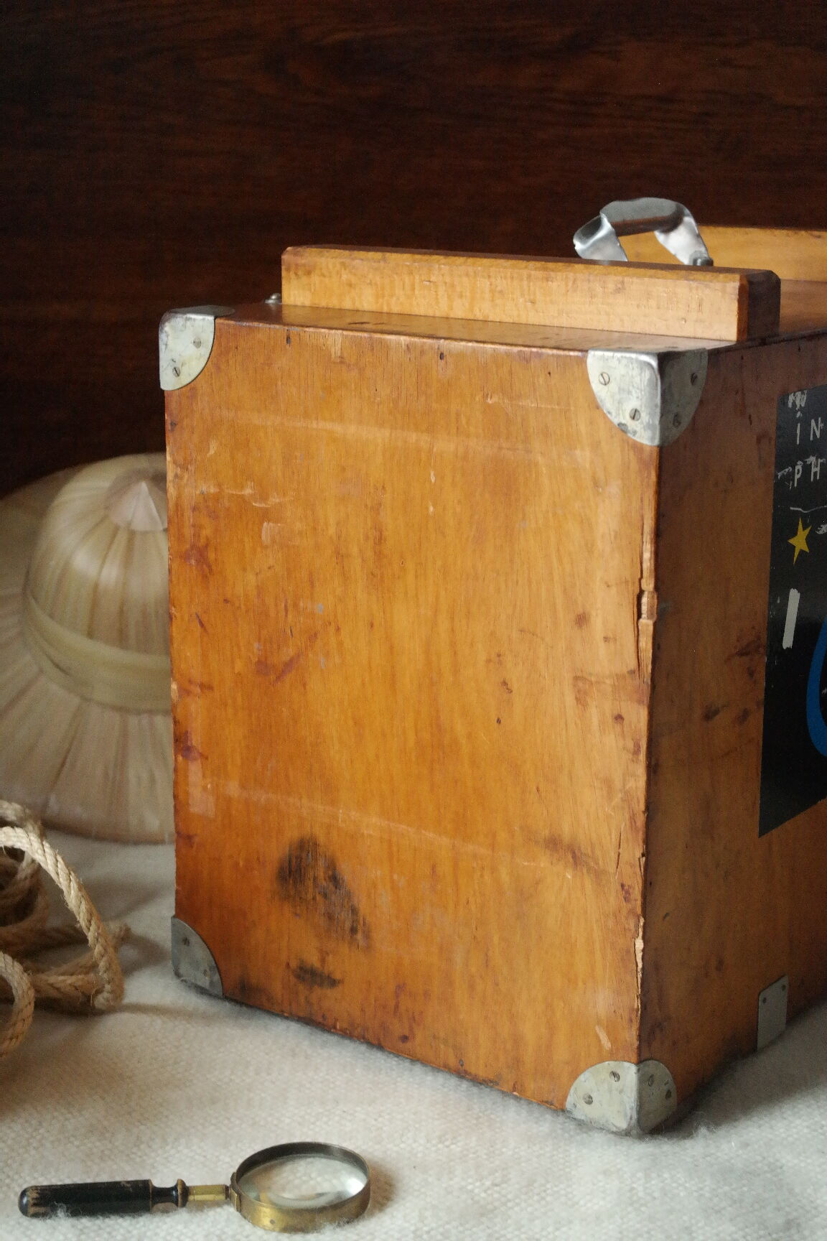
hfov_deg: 23.4
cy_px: 620
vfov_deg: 34.5
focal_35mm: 58
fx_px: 1998
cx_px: 414
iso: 3200
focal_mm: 38
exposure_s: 1/30
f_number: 5.6
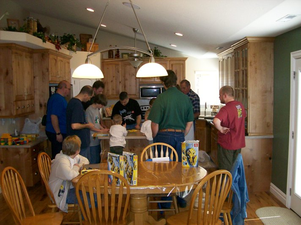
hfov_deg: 51.4
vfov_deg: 39.6
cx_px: 150
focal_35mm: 36
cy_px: 112
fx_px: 313
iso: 140
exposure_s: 1/64
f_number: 2.7
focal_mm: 6
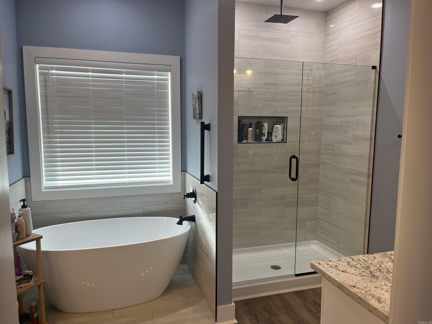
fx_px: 324
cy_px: 162
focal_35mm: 26
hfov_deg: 67.3
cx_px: 216
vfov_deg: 53.1
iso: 64
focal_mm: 5.1
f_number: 1.6
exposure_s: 1/162
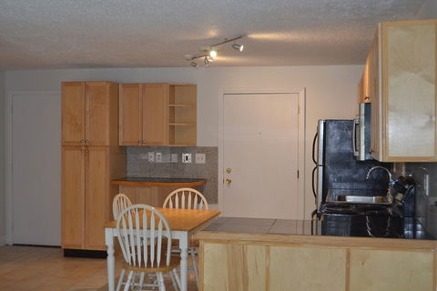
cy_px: 146
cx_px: 218
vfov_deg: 28.1
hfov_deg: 41.1
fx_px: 583
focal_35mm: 48
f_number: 4.5
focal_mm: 32
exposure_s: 1/60
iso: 640
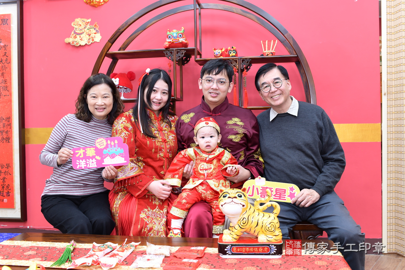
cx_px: 202
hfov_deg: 54.4
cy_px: 135
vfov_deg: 37.9
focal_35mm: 35
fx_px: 394
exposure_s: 1/200
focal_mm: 35
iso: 800
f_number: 4.5
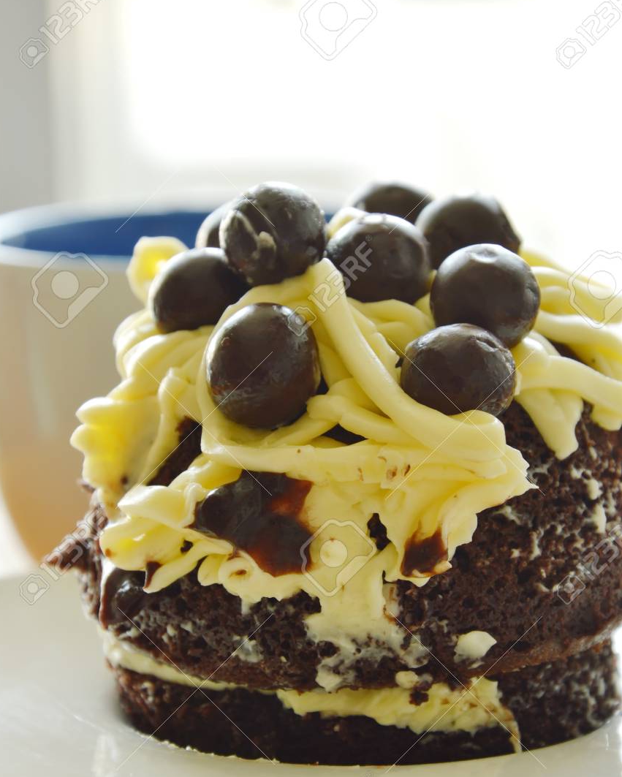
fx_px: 4153
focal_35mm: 181
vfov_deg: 10.7
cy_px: 418
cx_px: 307
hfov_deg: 8.6
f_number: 8
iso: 100
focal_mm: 105
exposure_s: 1/10
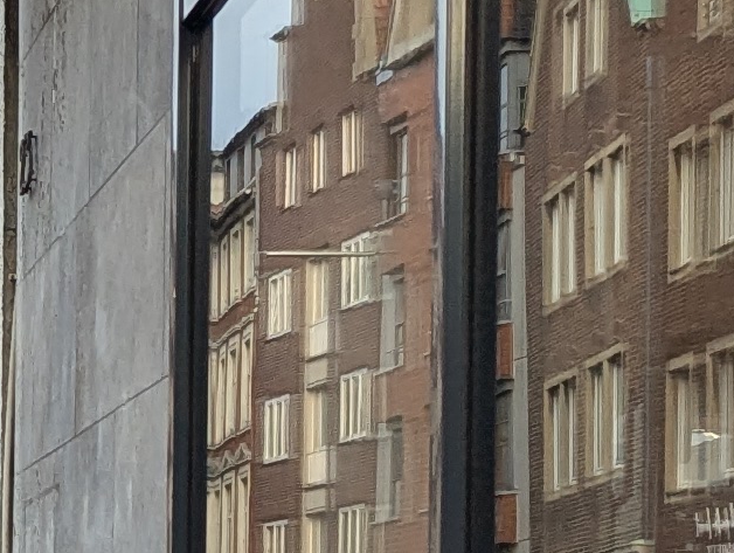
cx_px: -925
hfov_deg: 11.0
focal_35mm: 156
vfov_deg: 9.4
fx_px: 3313
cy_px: 666
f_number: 1.85
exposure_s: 1/419
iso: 43
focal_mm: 6.81
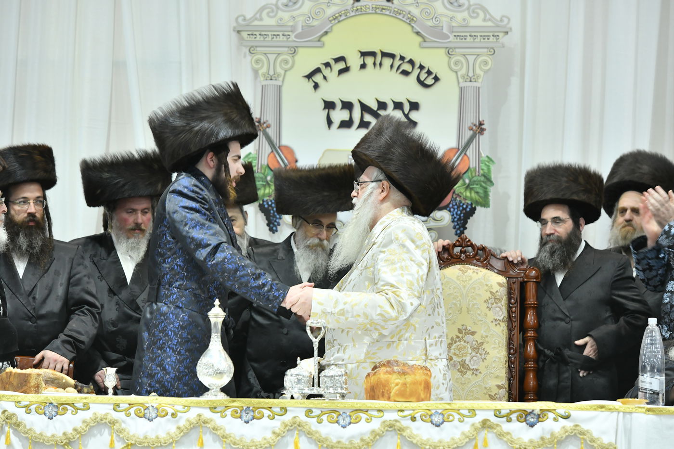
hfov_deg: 14.2
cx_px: 337
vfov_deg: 9.5
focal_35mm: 145
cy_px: 224
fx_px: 2714
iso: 2000
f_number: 5.6
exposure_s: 1/125
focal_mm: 145
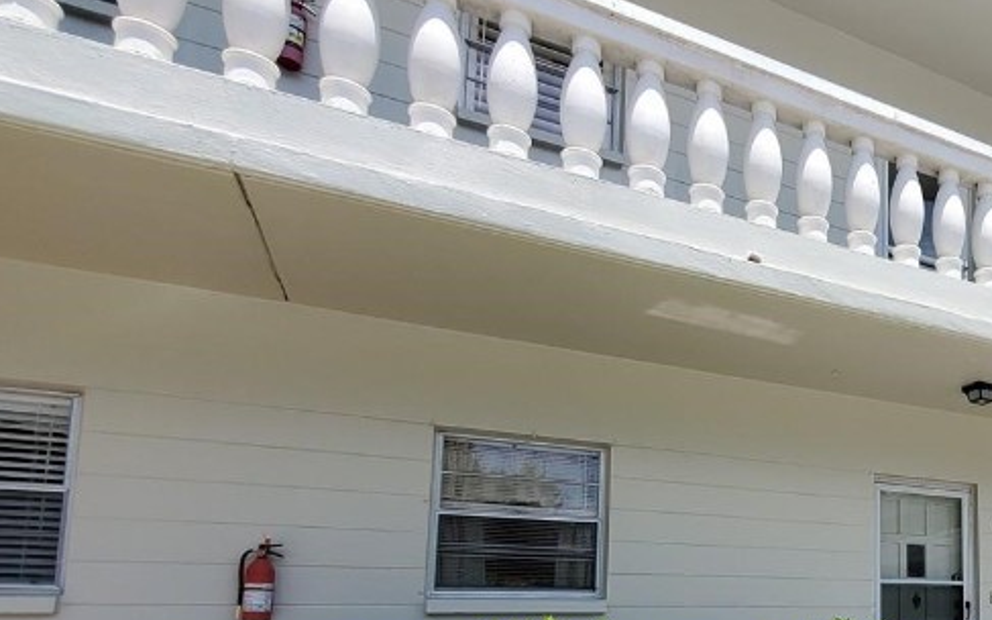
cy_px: 516
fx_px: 784
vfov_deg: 40.9
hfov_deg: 53.8
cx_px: 945
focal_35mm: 29
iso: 50
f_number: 2.2
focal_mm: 1.8
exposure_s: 1/714
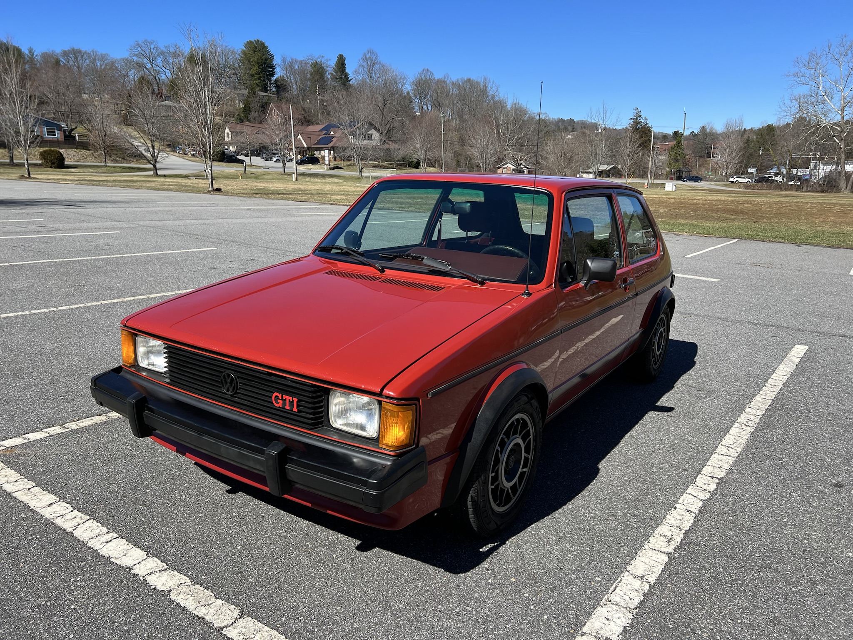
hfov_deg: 67.3
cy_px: 320
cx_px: 426
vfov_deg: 53.1
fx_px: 641
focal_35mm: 26
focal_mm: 5.7
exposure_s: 1/3571
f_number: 1.5
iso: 50
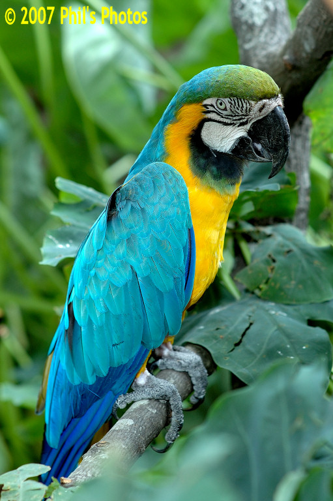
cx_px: 166
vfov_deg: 16.1
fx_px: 1771
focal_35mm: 128
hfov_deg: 10.7
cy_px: 250
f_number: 3.2
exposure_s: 1/160
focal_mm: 85
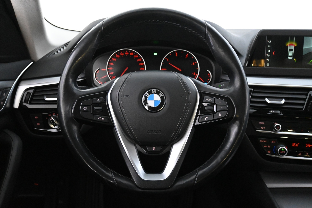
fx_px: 318
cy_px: 104
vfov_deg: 36.2
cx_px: 156
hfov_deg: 52.2
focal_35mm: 37
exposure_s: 1/40
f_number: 4.2
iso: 8000
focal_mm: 24.5
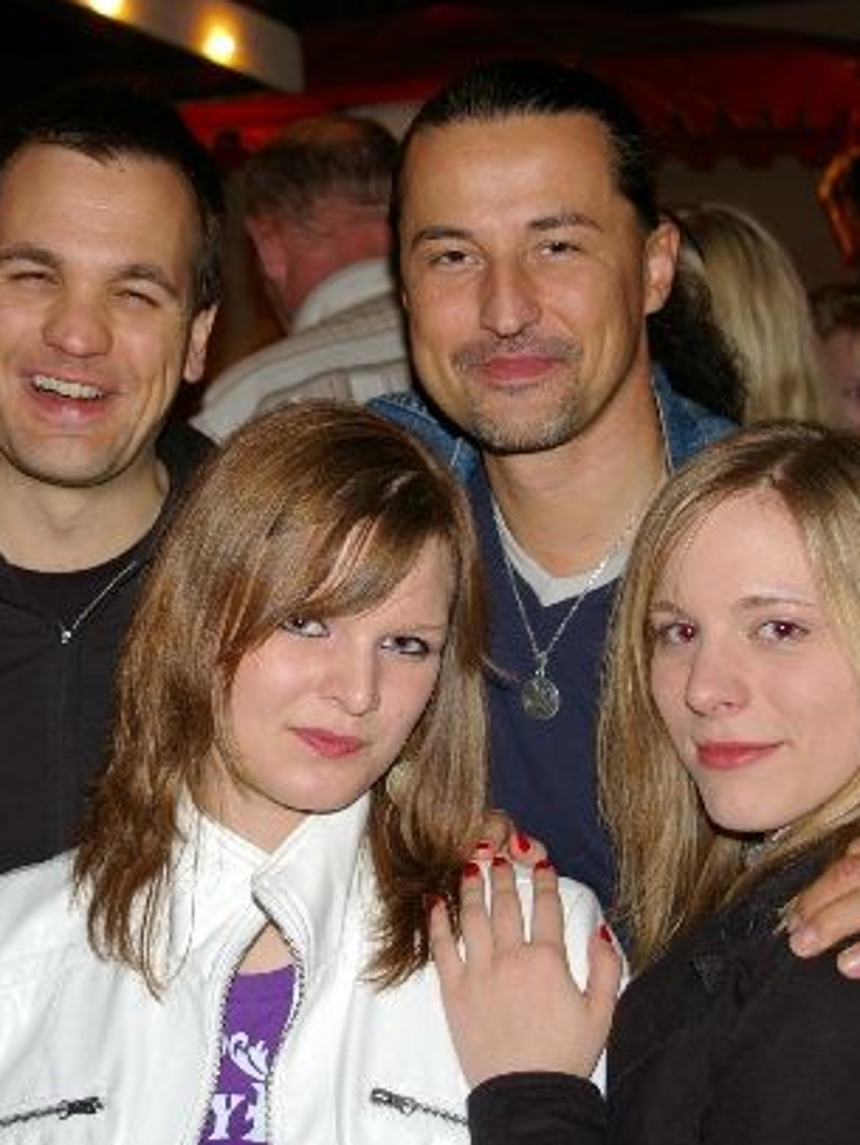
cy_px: 539
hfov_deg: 19.6
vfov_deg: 26.0
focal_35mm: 75
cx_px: 231
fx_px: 2475
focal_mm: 31
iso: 200
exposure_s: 1/45
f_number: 4
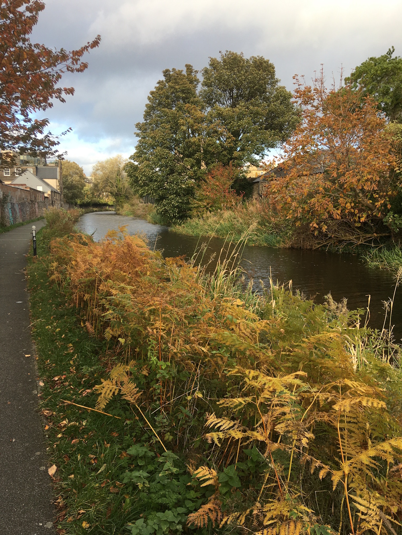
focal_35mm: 29
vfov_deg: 61.7
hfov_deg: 48.2
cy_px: 268
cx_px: 201
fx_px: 449
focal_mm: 4.15
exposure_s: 1/297
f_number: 2.2
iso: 25
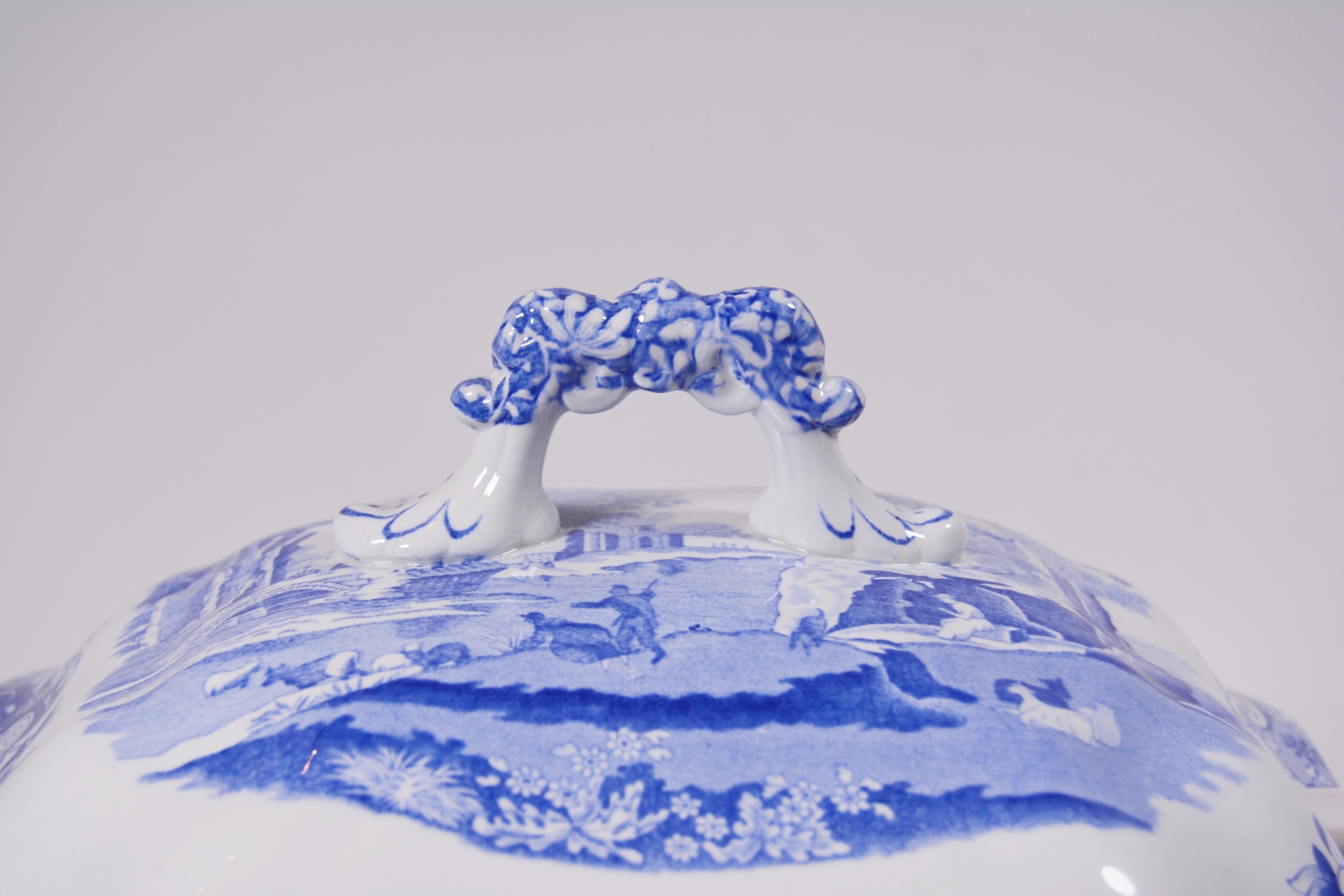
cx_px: 672
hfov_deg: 33.4
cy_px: 448
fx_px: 2240
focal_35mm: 60
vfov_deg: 22.6
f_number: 6.3
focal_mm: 40
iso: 200
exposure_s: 1/160
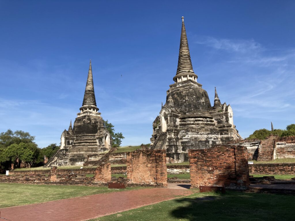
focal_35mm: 28
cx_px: 148
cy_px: 110
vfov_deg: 49.7
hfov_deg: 63.4
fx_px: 239
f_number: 1.8
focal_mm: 3.99
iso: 20
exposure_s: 1/2404
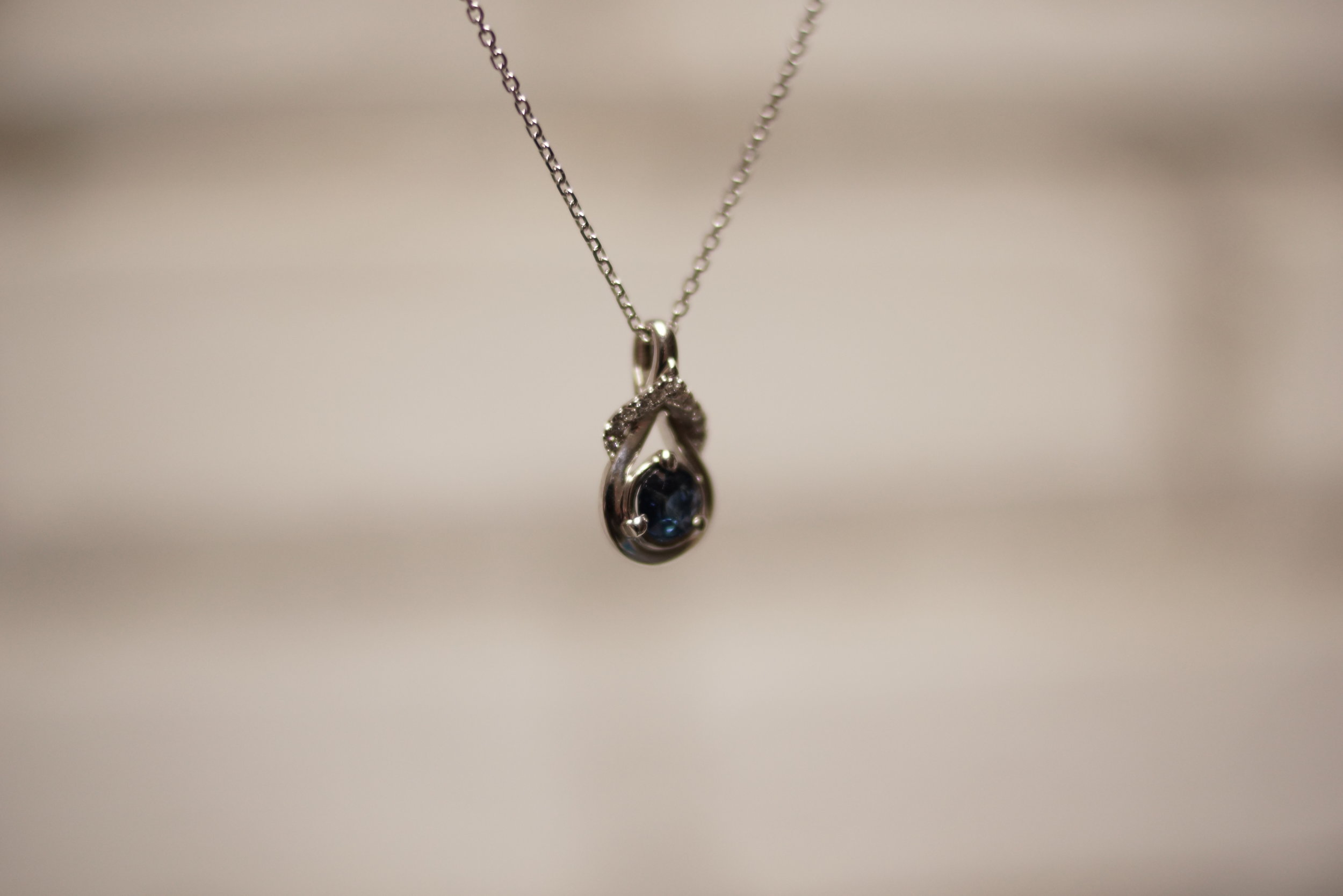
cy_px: 448
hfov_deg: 37.8
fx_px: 1959
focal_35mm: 52
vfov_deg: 25.8
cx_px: 672
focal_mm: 35
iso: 320
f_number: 1.8
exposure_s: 1/200
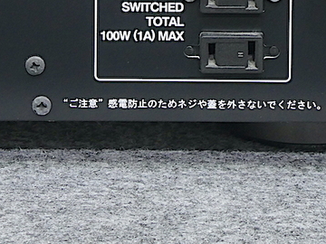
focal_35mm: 534
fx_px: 5029
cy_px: -74
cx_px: 110
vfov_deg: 2.8
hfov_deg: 3.7
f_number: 5.6
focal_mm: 35.8
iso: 200
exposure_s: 1/4
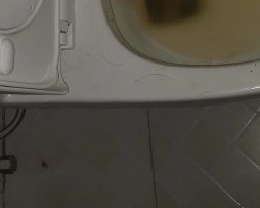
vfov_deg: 17.1
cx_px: 59
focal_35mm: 83
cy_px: -83
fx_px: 638
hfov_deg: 22.8
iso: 200
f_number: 1.8
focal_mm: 4.75
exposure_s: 1/100
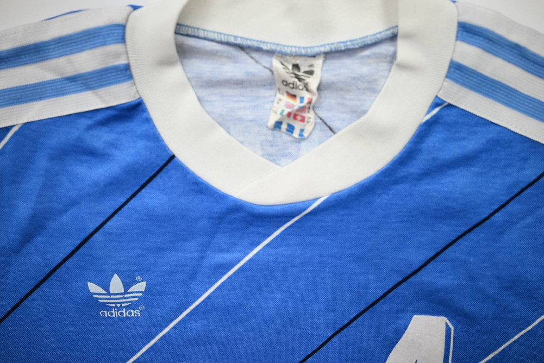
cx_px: 272
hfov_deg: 68.4
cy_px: 182
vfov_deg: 48.8
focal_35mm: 26
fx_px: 401
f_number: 5.6
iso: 200
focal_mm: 26.5
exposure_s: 1/125
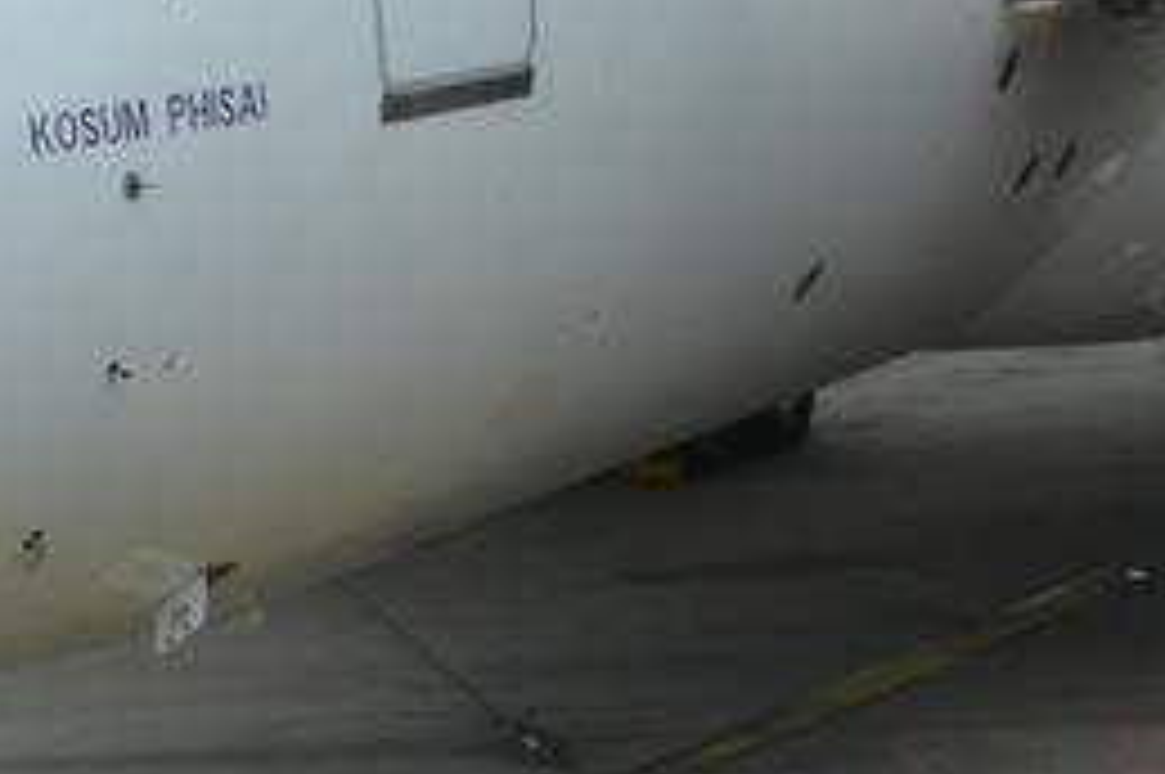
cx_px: 180
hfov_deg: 6.6
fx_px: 10159
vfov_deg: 4.3
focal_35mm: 314
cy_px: -446
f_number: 8
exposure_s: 1/250
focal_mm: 45
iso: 400
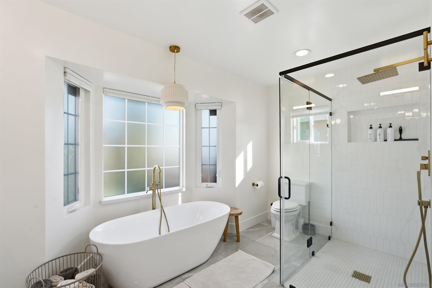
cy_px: 144
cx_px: 216
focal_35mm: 16
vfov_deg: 73.8
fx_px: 192
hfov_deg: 96.7
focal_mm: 16
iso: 200
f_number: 8
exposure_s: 1/250
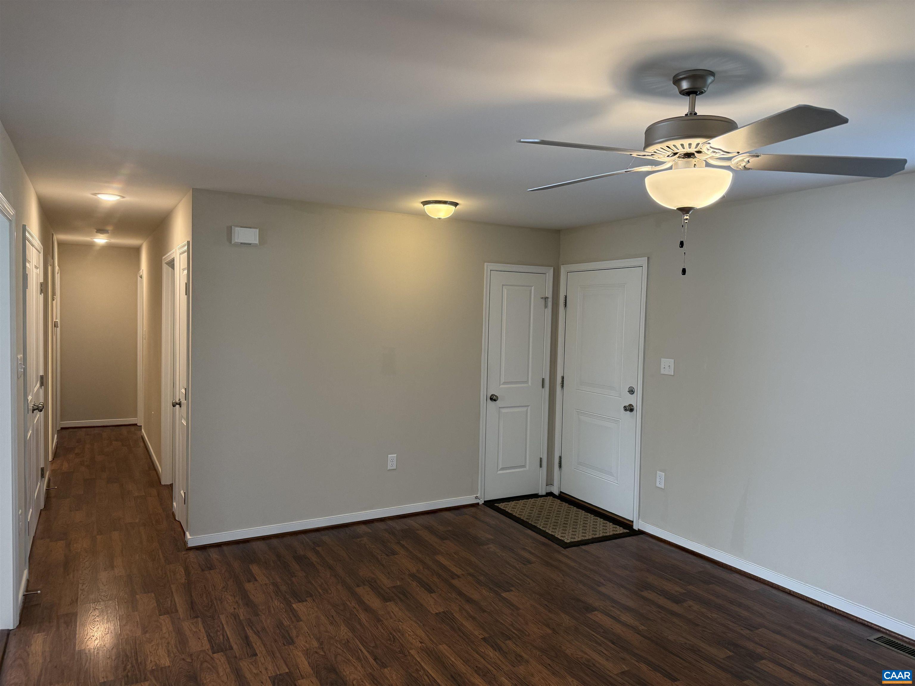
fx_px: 634
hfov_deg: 71.6
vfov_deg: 56.8
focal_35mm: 24
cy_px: 343
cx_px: 458
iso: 250
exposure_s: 1/120
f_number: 1.78
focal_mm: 6.76
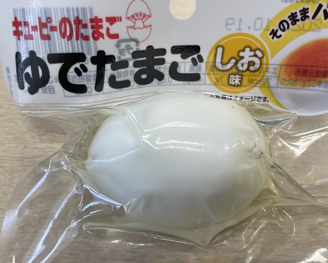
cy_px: 169
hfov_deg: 50.3
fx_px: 349
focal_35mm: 36
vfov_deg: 40.8
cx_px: 174
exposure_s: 1/100
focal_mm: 4.2
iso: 50
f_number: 1.6
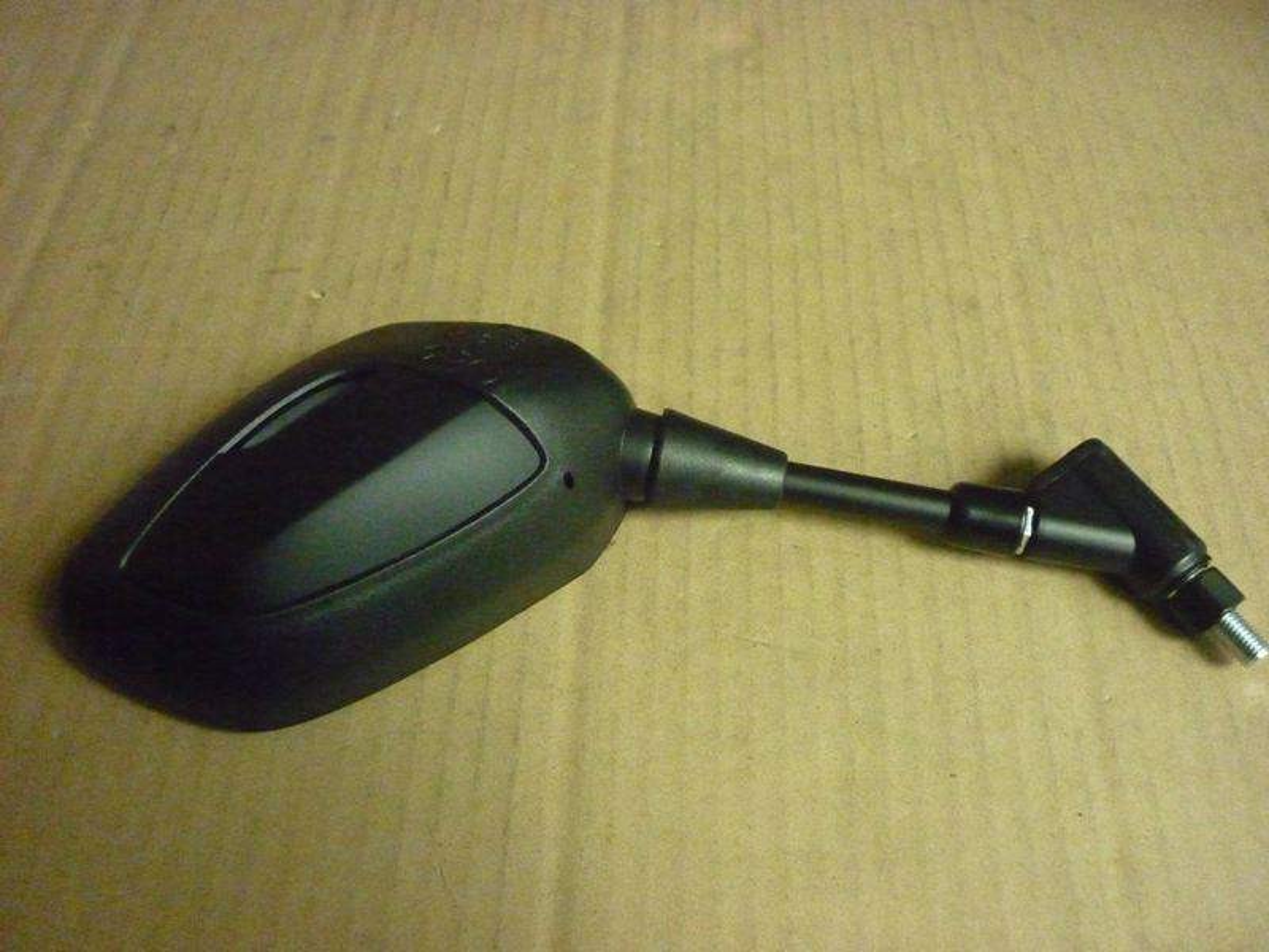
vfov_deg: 42.9
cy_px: 476
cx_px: 634
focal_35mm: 33
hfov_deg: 55.4
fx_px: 1210
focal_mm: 5.5
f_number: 2.8
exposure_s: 1/60
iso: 1600
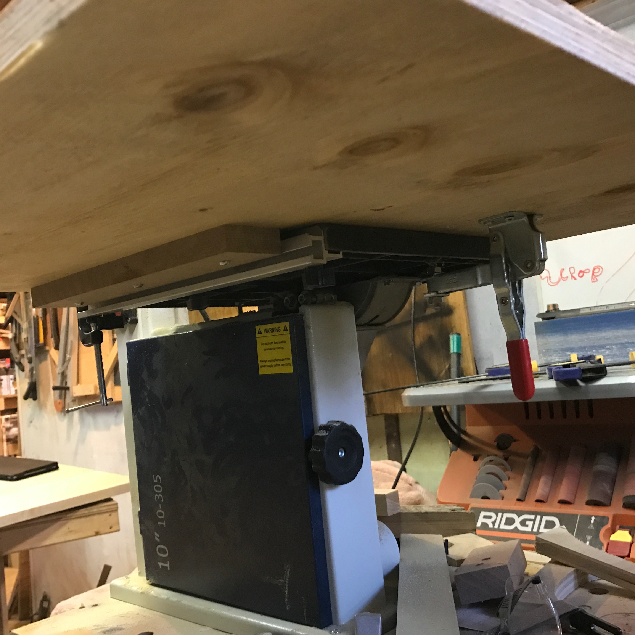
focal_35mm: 34
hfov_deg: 48.4
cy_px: 325
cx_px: 320
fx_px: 706
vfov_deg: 48.4
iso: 100
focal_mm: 3.99
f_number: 1.8
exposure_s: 1/15
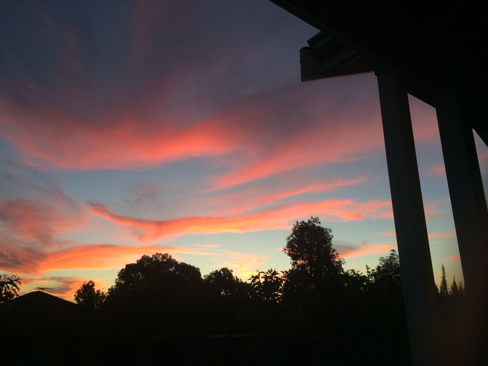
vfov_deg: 48.2
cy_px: 183
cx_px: 244
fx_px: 409
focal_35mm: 29
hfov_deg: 61.7
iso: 40
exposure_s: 1/100
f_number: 2.2
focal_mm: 4.15
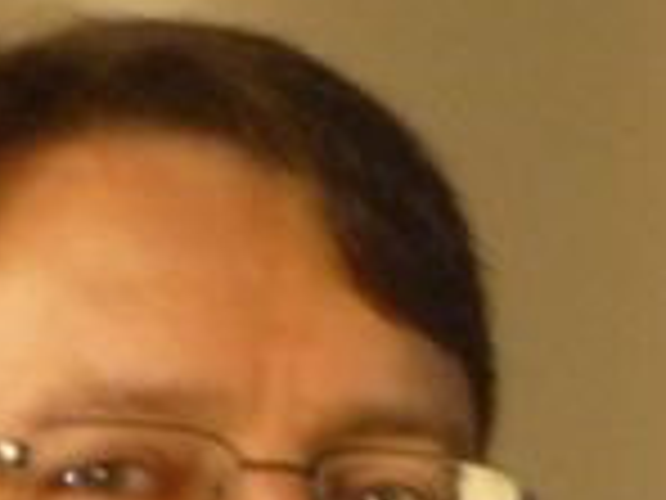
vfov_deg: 1.8
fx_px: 15796
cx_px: 252
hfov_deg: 2.4
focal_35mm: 821
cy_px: 775
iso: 400
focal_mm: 20.3
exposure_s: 1/40
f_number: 4.7
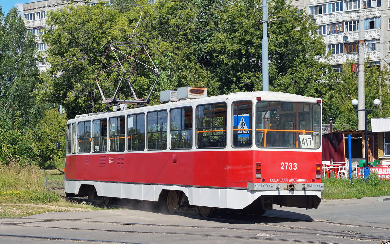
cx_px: 196
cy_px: 128
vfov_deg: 16.9
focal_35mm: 77
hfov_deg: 26.8
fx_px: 819
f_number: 8
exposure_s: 1/800
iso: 200
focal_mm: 50
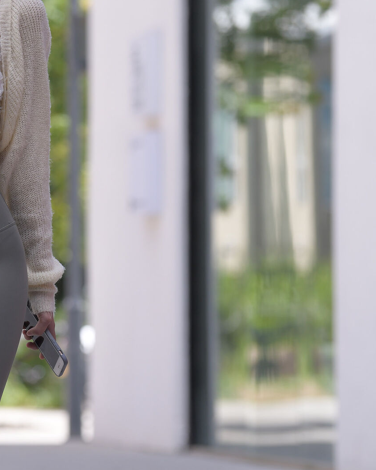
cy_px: 195
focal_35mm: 310
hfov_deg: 5.0
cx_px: 3
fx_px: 4313
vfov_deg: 6.2
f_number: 4
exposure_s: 1/1000
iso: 280
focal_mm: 130
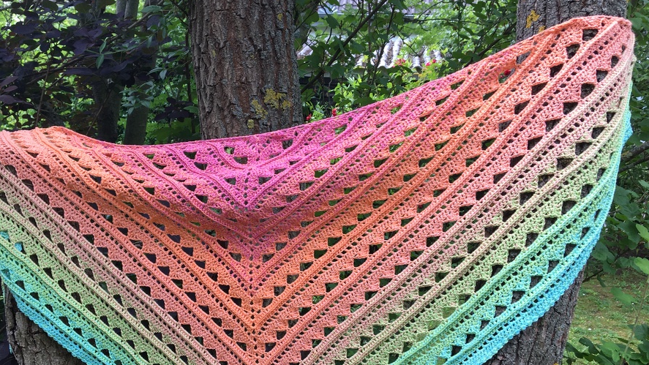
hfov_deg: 52.6
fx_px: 654
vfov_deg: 30.5
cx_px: 284
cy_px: 284
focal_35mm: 38
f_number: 2.2
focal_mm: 4.15
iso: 25
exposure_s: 1/131
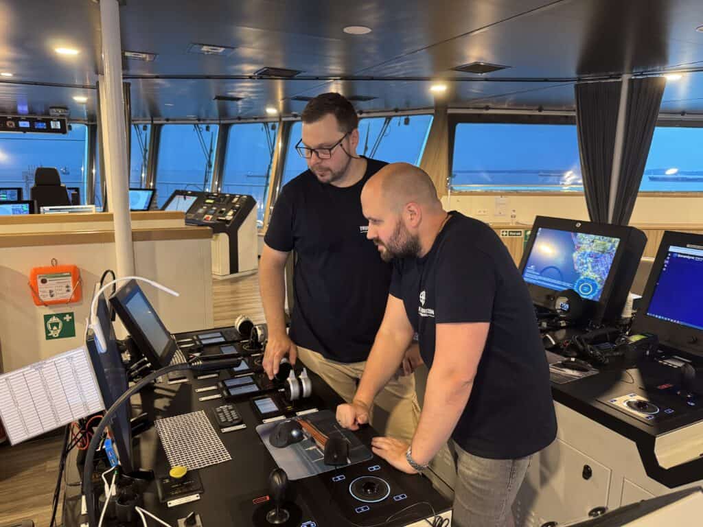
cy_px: 264
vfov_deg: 56.8
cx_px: 352
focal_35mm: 24
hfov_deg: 71.6
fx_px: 487
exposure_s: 1/60
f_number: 1.78
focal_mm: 6.76
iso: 640
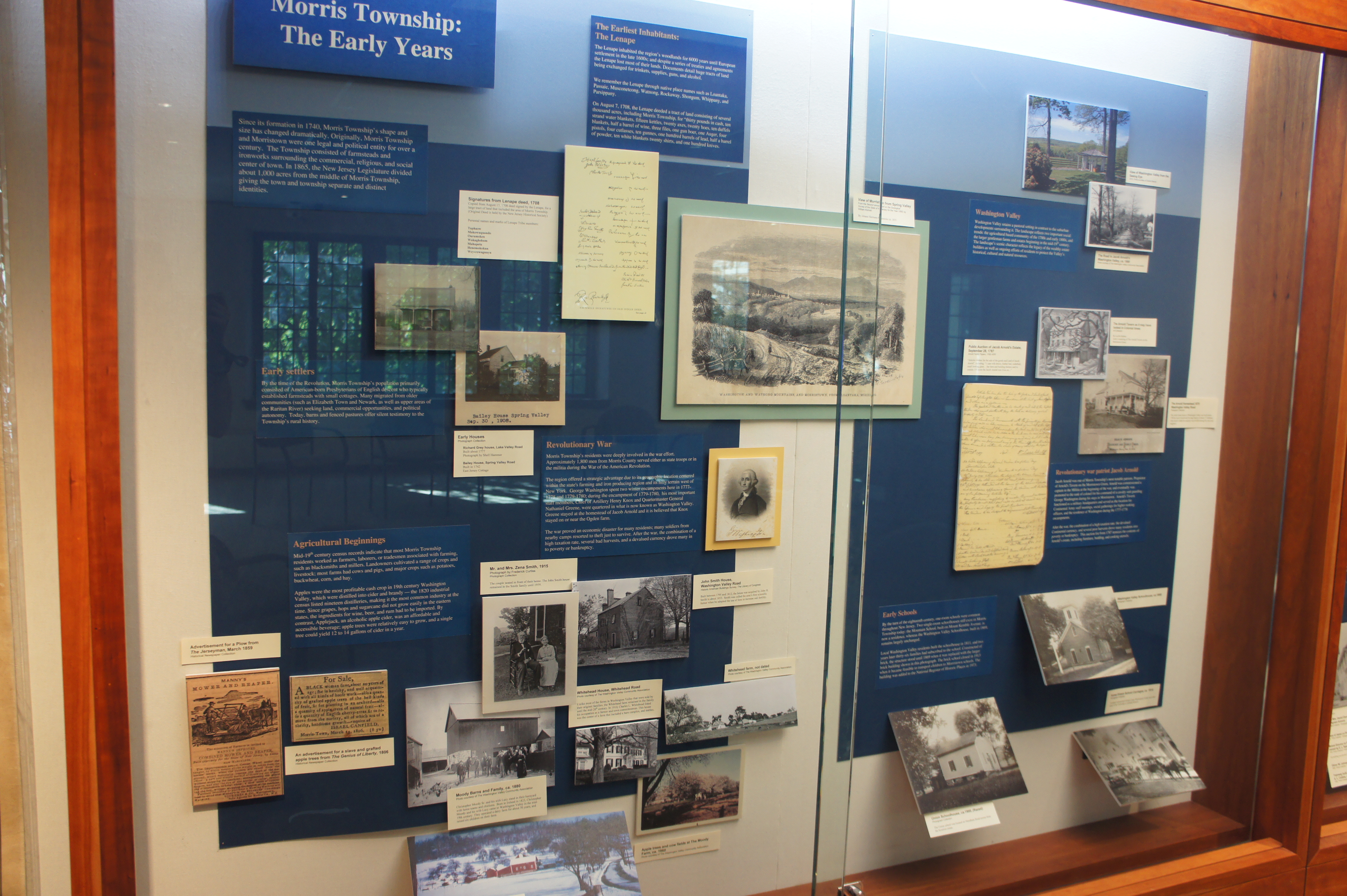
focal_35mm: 28
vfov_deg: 45.6
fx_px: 1066
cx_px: 674
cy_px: 448
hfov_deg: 64.6
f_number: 4
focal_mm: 19
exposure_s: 1/30
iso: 400
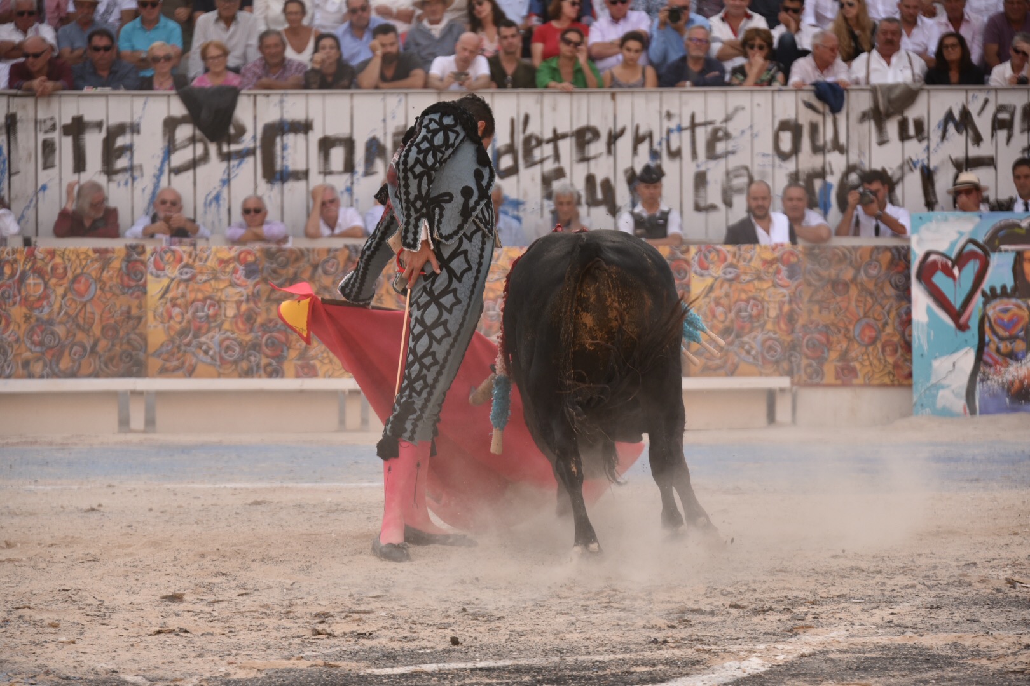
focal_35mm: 160
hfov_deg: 12.8
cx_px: 515
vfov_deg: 8.6
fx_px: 4577
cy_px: 343
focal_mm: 160
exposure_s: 1/800
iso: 640
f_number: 5.6
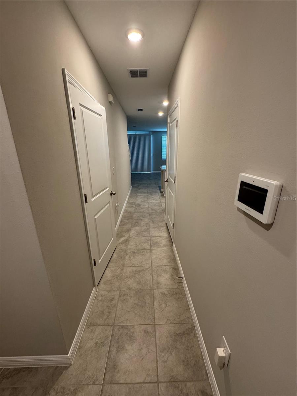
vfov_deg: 102.1
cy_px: 198
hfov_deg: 85.7
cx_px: 148
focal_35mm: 14
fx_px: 160
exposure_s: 1/120
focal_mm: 2.22
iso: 320
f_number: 2.2
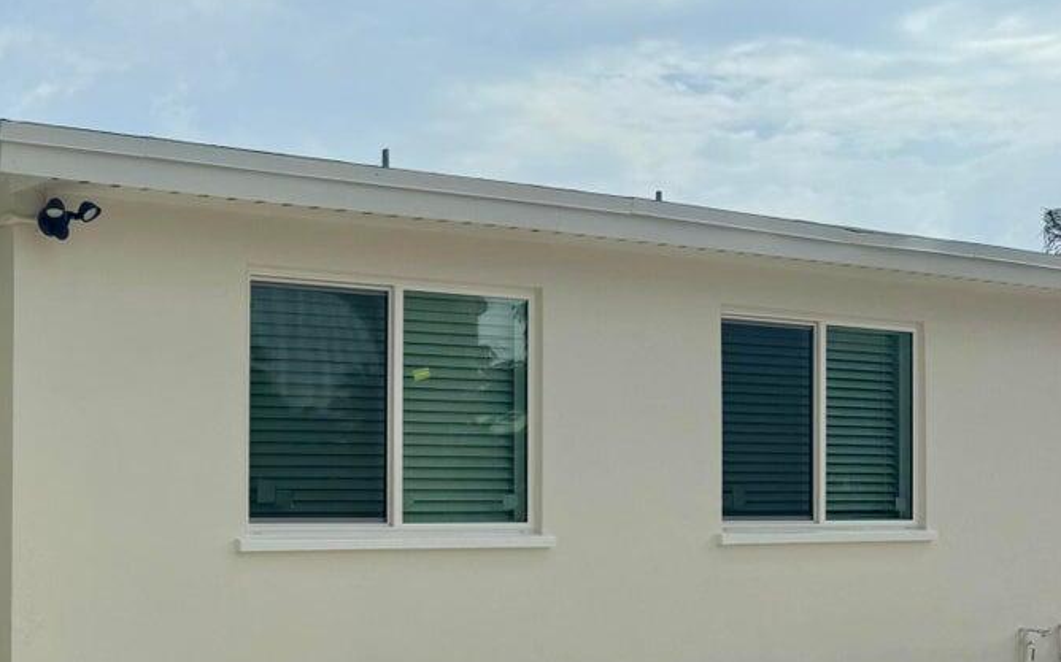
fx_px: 1503
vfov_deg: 24.7
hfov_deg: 35.1
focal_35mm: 52
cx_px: -12
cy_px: 448
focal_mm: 6.76
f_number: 1.78
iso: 80
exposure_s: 1/10309
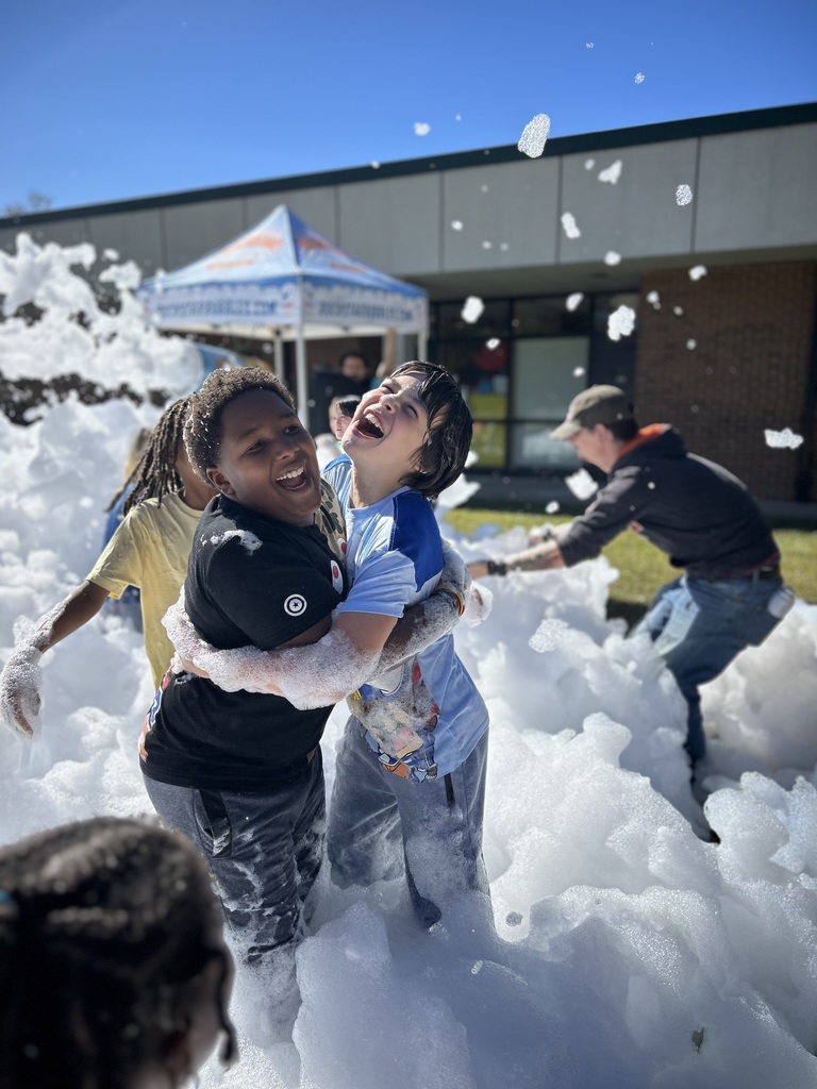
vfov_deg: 67.3
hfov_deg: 53.1
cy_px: 544
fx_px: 818
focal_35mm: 26
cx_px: 408
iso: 50
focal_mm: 5.7
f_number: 1.5
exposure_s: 1/3831
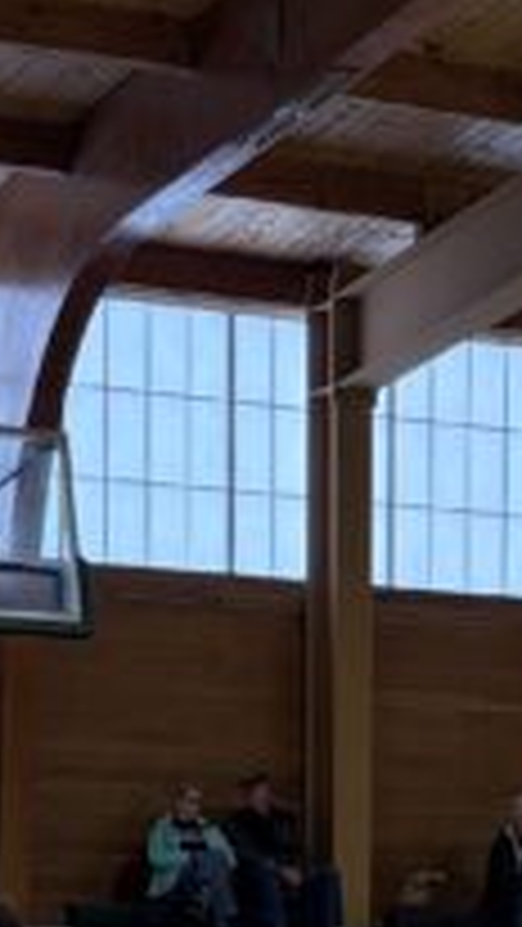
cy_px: 1035
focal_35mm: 141
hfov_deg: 8.5
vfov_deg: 14.8
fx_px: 3467
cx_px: 706
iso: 125
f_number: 1.6
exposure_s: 1/120
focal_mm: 5.96
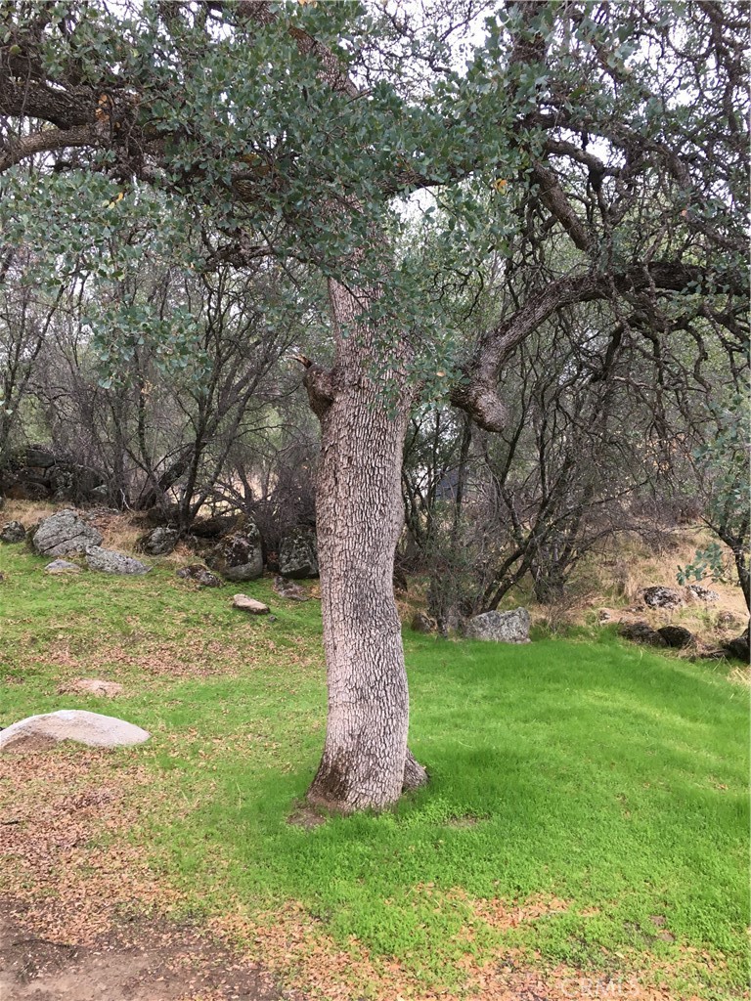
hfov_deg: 48.2
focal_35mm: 29
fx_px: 839
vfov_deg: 61.7
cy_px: 500
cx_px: 376
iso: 32
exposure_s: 1/30
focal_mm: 4.15
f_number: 2.2
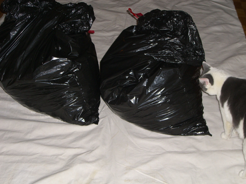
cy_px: 92
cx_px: 123
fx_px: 483
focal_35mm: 68
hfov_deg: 28.6
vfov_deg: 21.6
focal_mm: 14.2
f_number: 4
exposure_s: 1/60
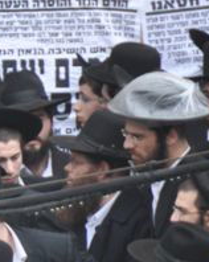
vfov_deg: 1.3
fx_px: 11291
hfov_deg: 1.1
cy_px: 247
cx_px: -458
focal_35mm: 1458
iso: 400
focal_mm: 200
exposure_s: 1/125
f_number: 5.6
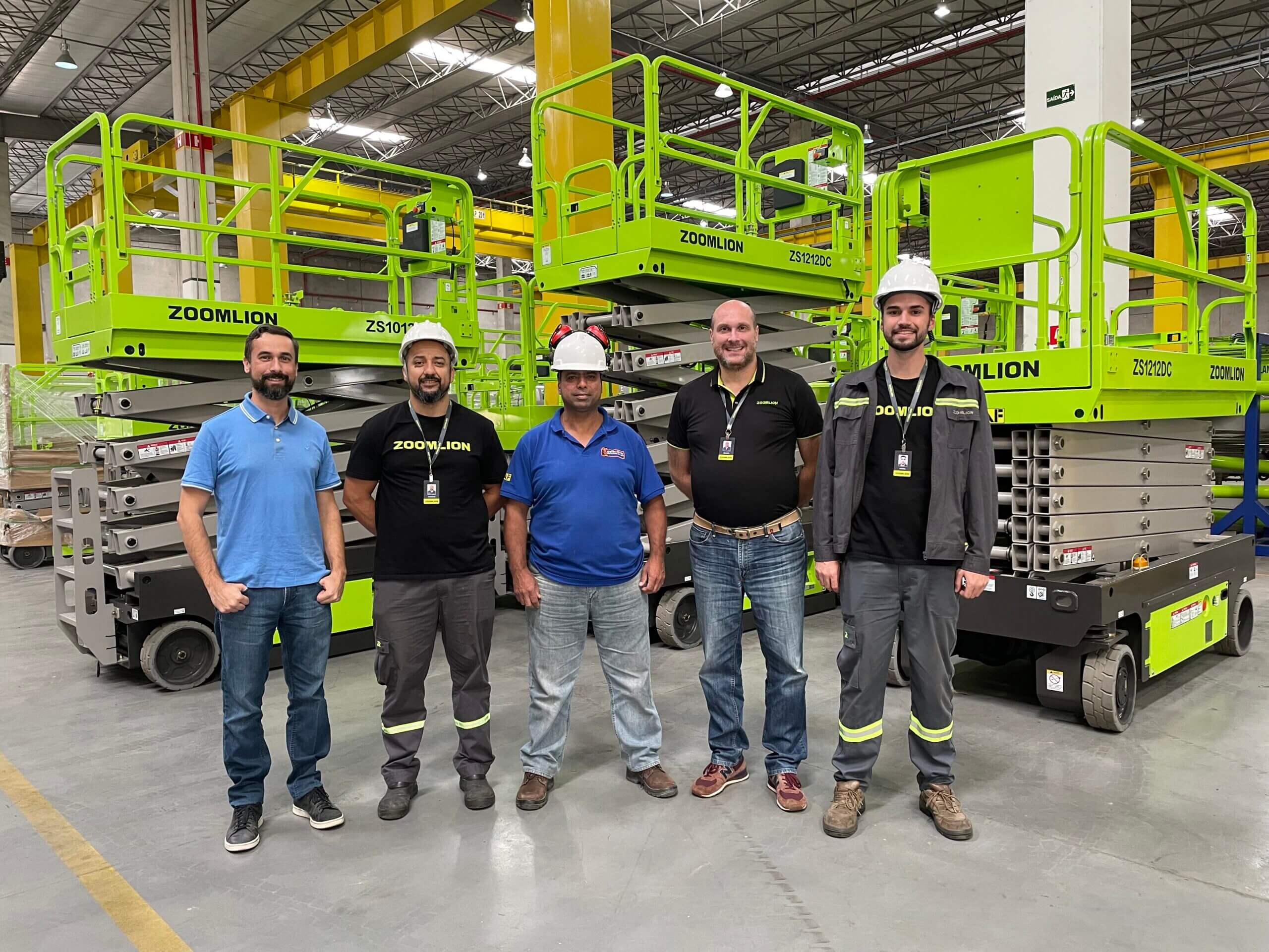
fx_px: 953
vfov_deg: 53.1
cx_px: 634
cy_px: 476
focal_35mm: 26
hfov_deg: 67.3
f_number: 1.6
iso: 160
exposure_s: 1/60
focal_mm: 4.2
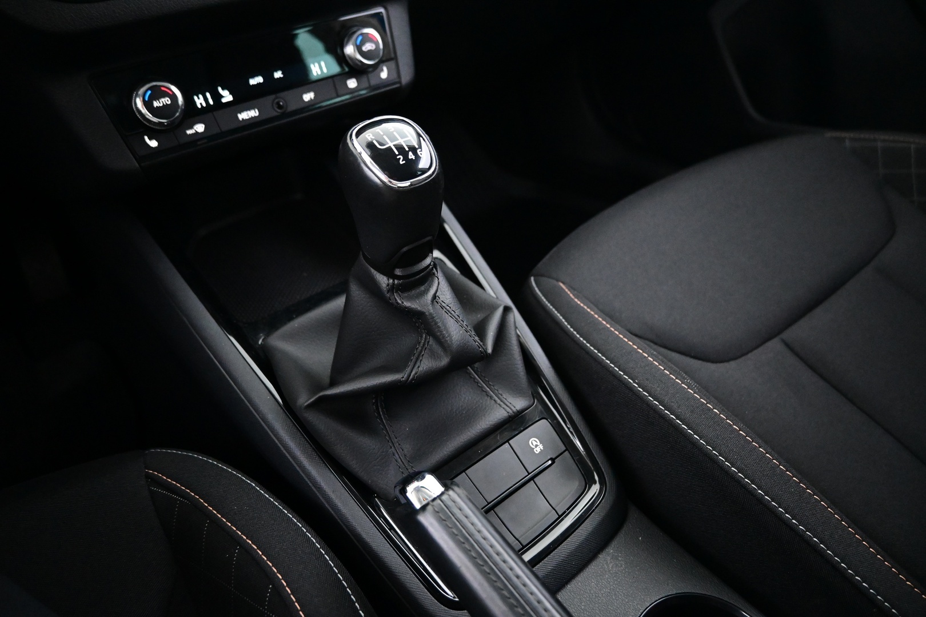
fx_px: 617
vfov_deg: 53.1
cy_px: 308
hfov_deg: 73.7
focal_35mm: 24
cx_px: 463
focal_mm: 16
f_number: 3.5
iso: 5600
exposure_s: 1/25
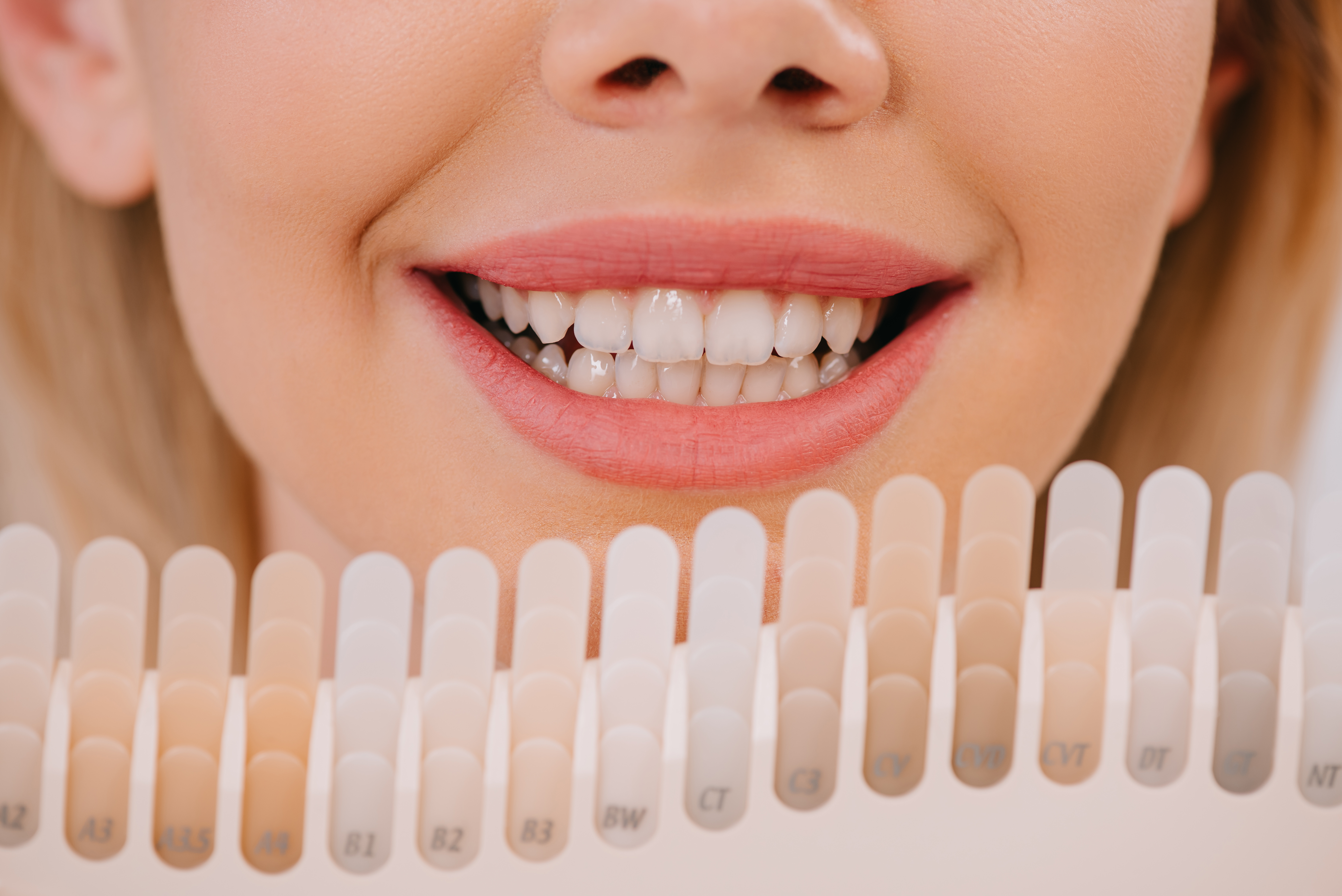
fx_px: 3915
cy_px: 448
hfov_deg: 19.5
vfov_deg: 13.1
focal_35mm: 105
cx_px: 671
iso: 160
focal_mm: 105
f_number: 4.5
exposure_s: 1/160
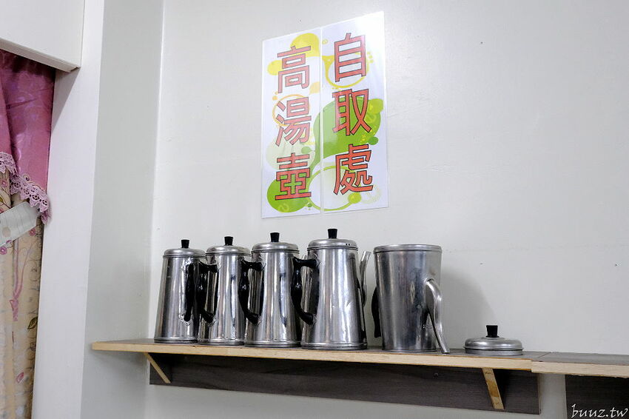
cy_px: 210
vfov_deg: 41.1
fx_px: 559
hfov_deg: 58.7
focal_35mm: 32
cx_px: 314
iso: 4000
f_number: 9
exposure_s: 1/40
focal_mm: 21.4
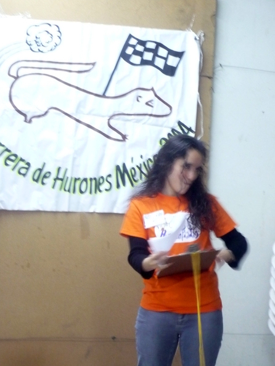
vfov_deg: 18.5
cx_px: 138
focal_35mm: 106
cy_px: 183
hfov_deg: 14.0
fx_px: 1122
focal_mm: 17.4
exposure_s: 1/6
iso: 400
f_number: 5
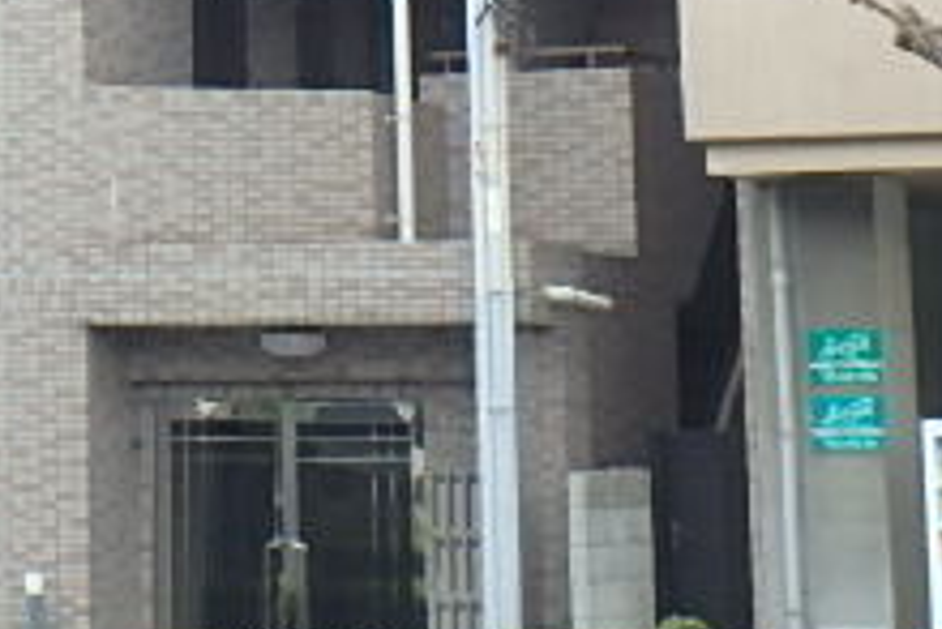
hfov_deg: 13.4
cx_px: -253
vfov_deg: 9.2
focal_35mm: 148
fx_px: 3875
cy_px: -133
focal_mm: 8.7
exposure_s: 1/50
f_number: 5.2
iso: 320
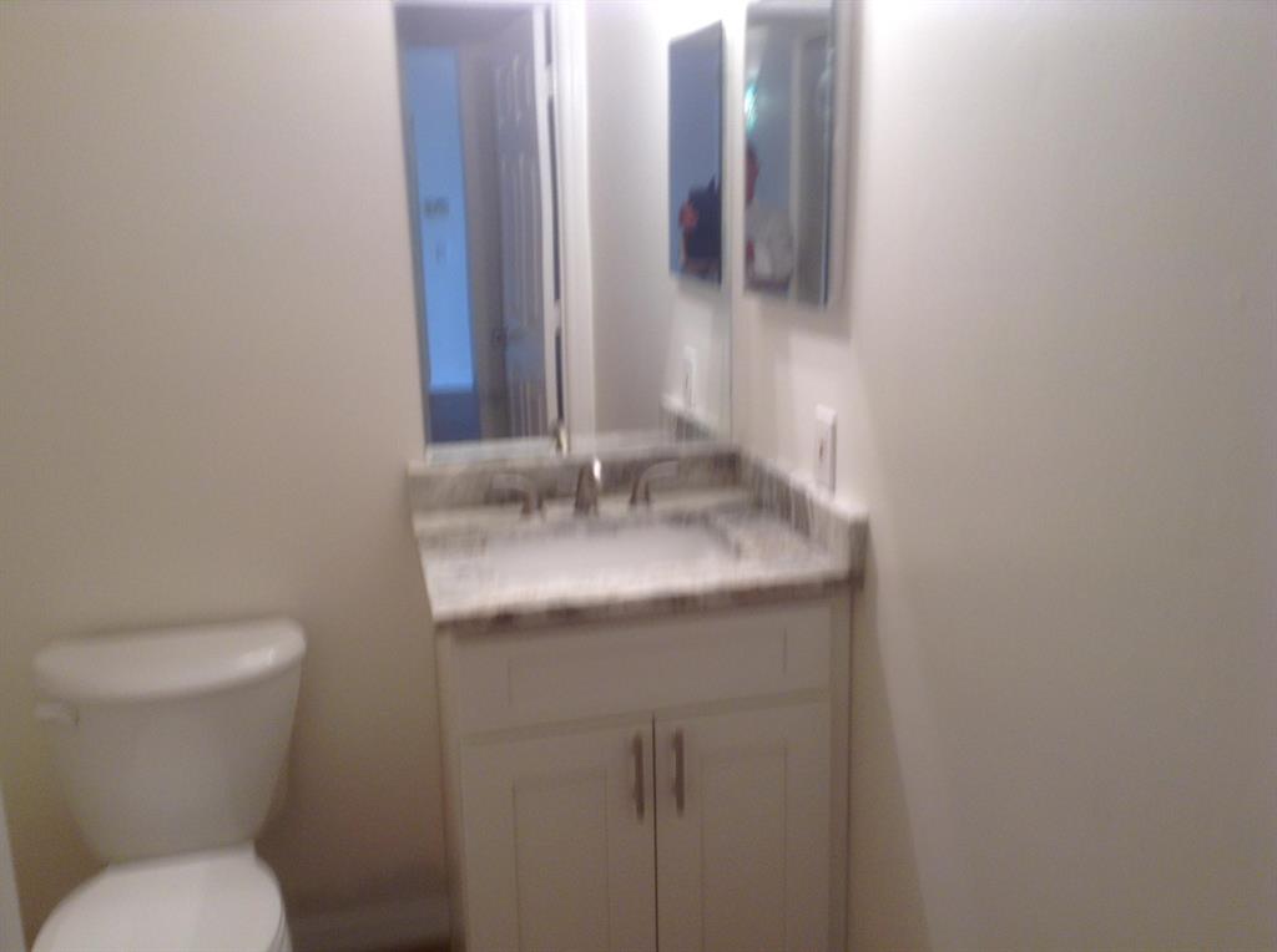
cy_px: 476
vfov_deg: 42.8
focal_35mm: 33
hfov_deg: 55.4
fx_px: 1215
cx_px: 638
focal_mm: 3.3
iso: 32
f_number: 2.4
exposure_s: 1/24
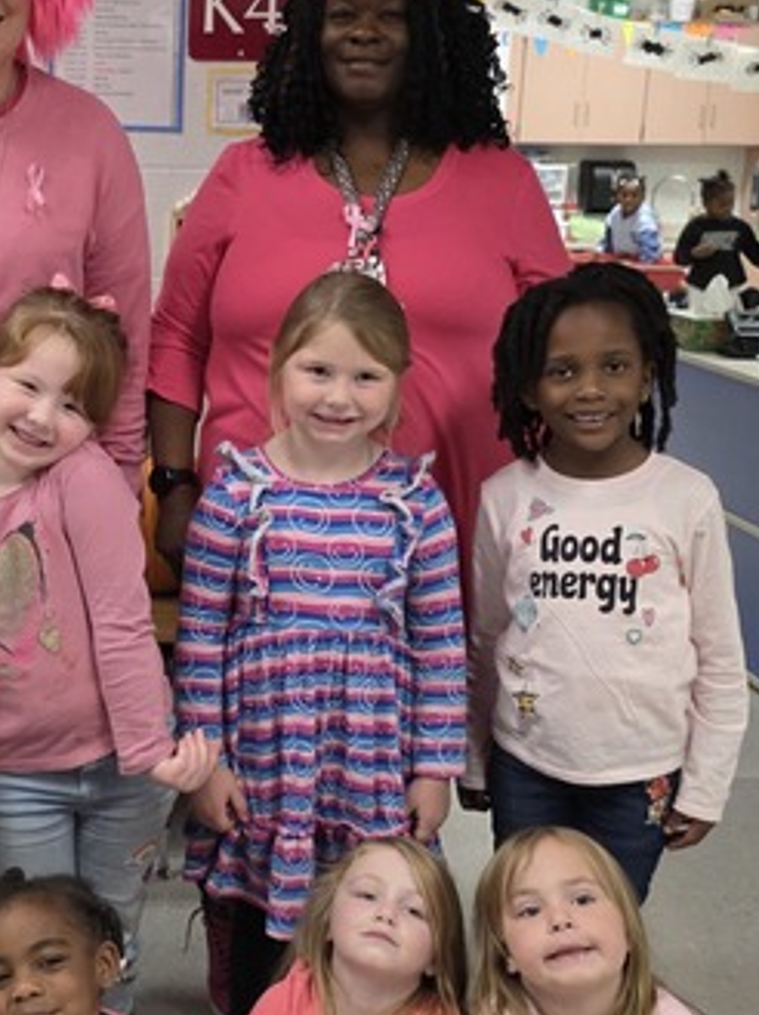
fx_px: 1640
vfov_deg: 34.4
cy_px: 500
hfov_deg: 25.3
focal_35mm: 56
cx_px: 83
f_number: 1.7
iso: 500
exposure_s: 1/120
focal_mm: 6.3
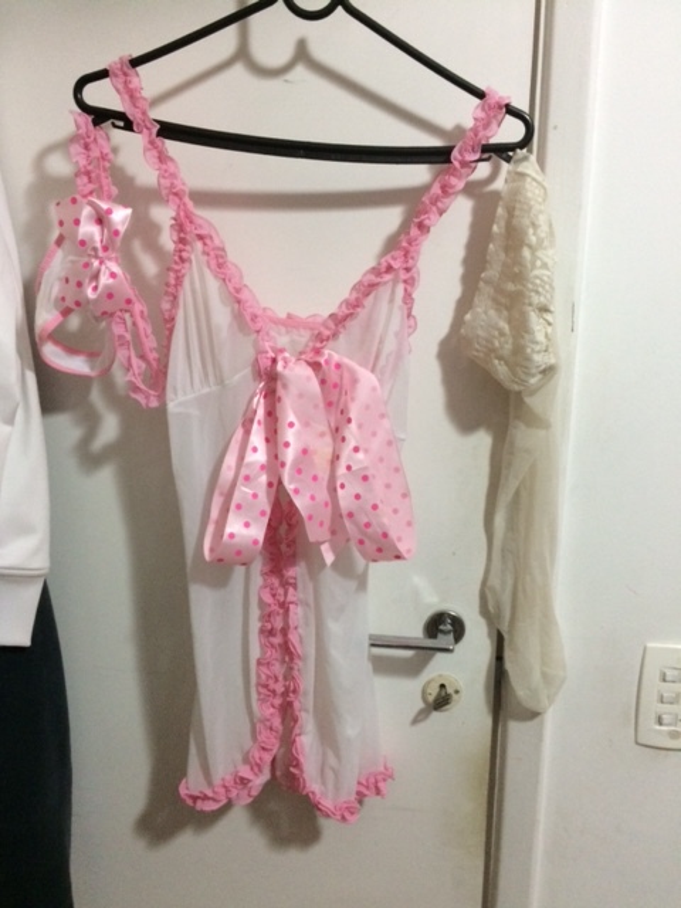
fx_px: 761
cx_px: 340
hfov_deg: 48.2
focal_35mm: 29
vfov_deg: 61.7
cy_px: 454
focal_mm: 4.15
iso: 320
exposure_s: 1/24
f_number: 2.2
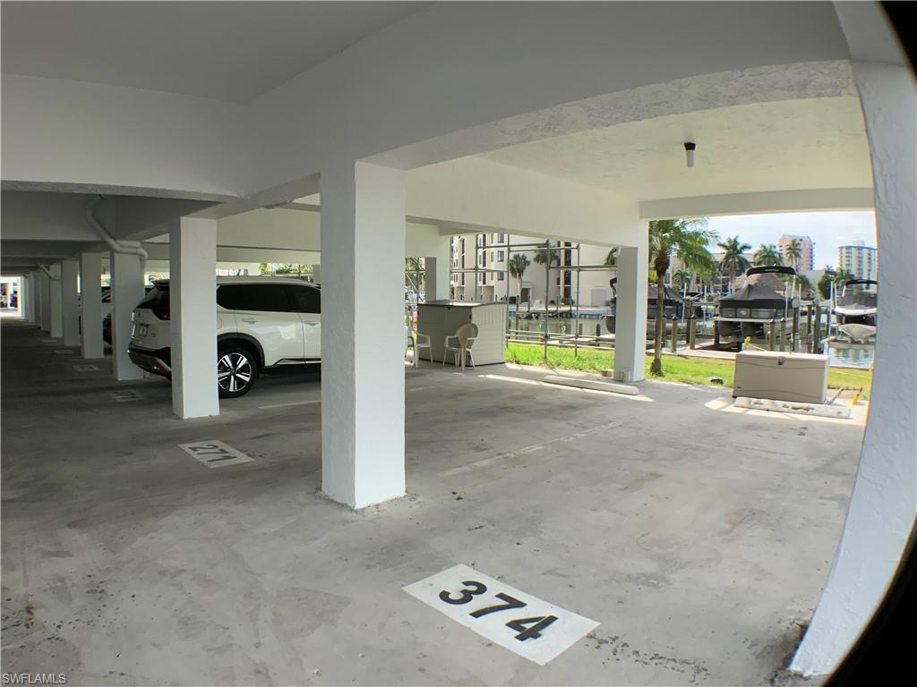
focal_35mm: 29
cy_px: 344
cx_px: 458
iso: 16
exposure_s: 1/650
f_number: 1.8
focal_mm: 3
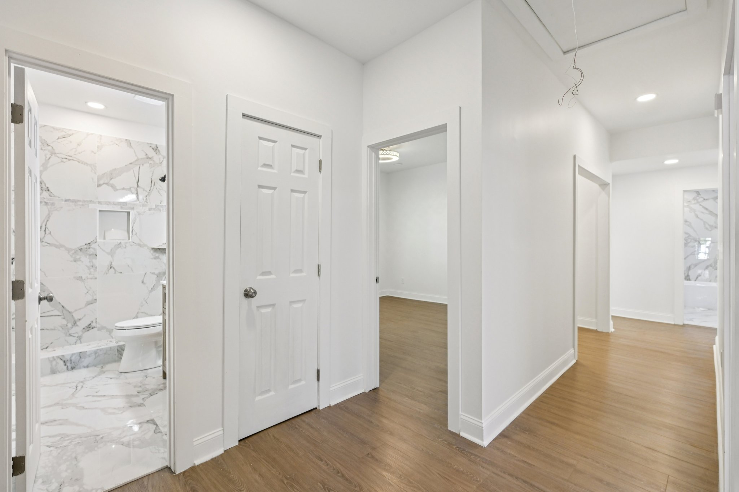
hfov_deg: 96.7
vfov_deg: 73.7
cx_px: 370
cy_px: 246
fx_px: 328
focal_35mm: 16
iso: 400
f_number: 8
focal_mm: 16
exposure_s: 1/30
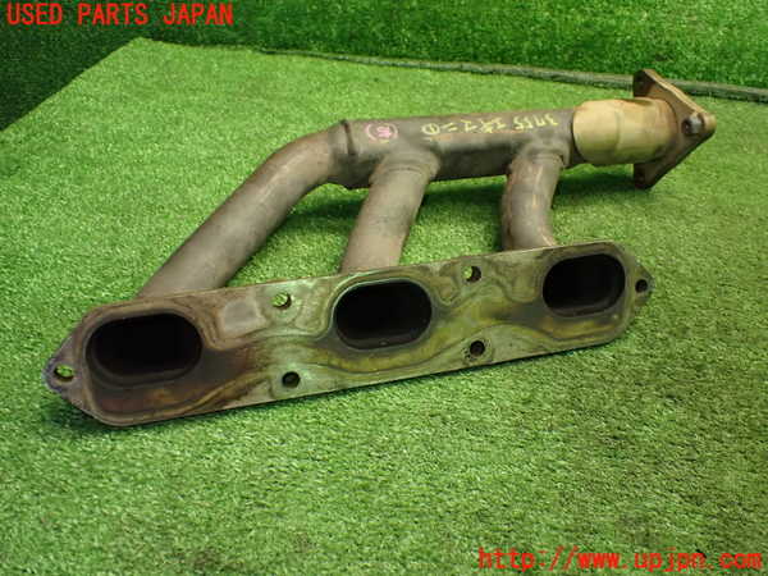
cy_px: 288
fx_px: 666
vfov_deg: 46.8
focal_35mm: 30
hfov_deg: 60.0
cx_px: 384
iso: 800
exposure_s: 1/80
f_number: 2.3
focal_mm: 5.4
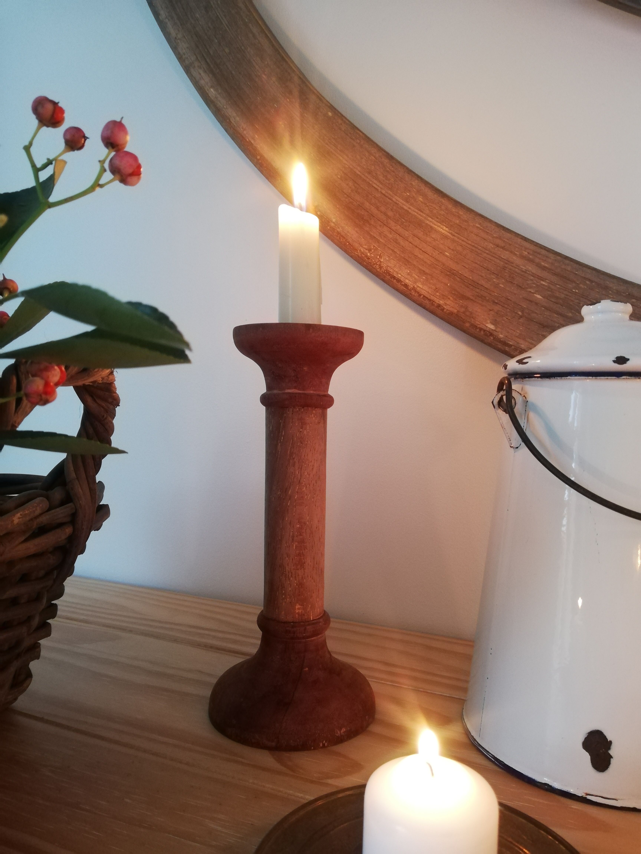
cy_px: 427
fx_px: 642
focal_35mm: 26
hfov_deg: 53.1
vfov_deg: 67.3
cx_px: 320
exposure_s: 1/25
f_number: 2.2
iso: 400
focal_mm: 3.81
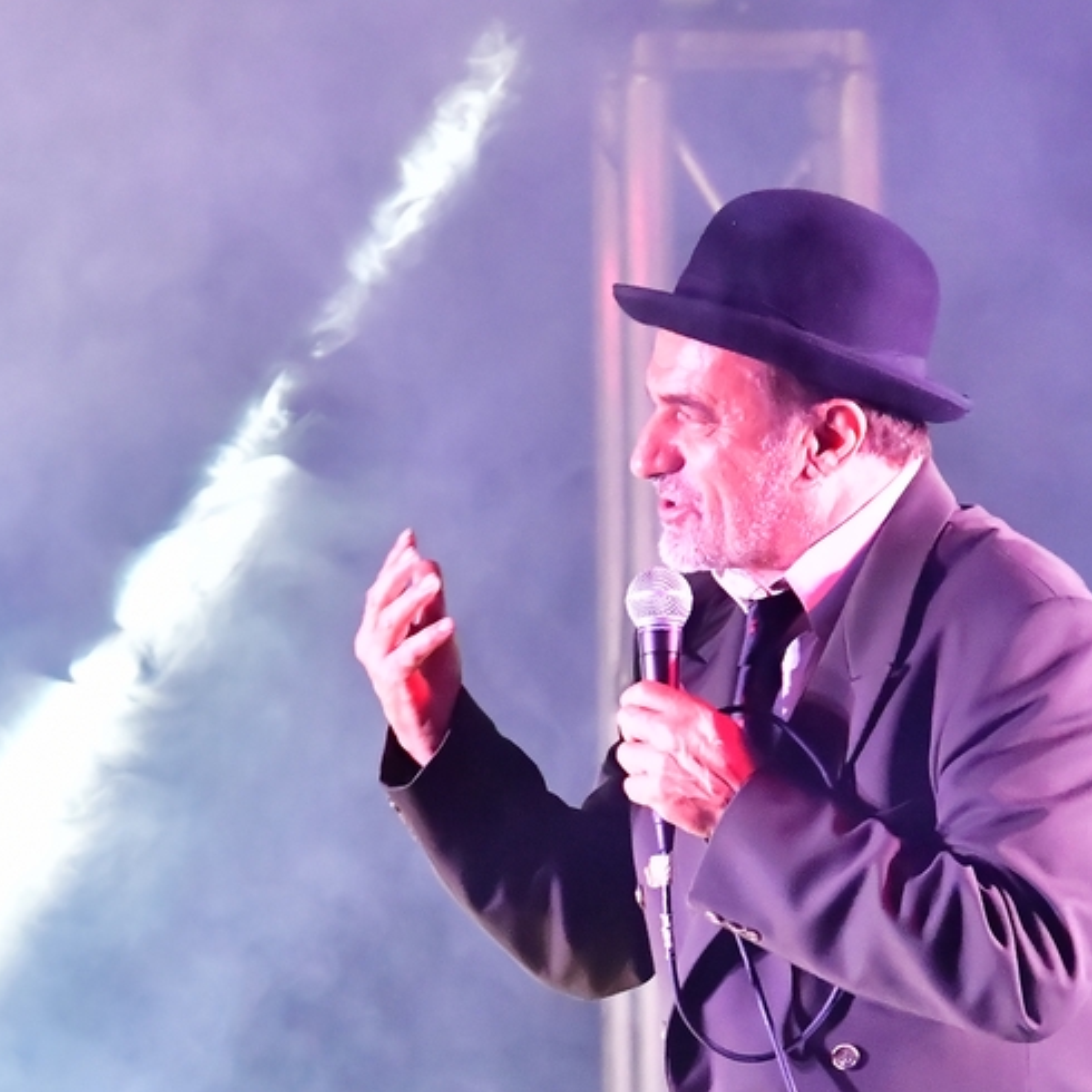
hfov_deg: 3.1
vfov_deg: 3.1
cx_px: -205
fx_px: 20201
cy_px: 1036
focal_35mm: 566
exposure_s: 1/320
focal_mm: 170
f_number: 6.3
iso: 5000
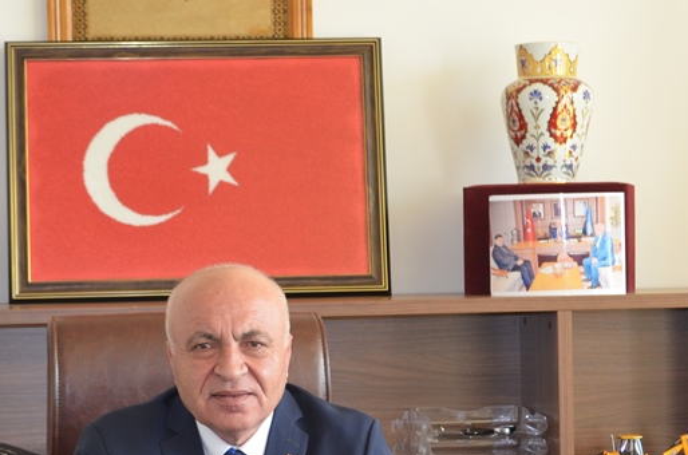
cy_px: 411
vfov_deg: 12.9
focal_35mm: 105
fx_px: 2002
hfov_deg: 19.5
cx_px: 305
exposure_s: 1/60
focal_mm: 36
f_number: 5
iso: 800
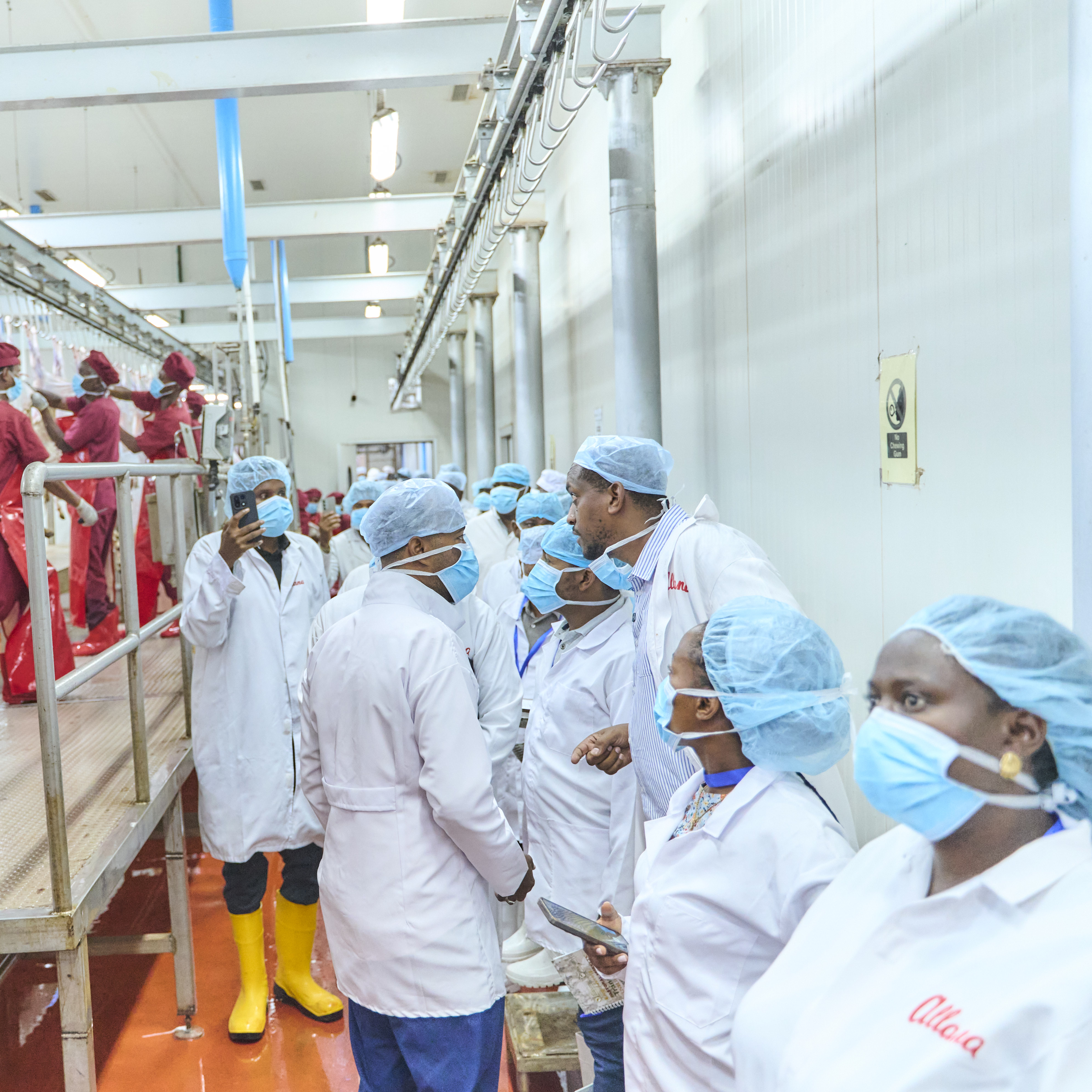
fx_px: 1285
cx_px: 295
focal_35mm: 36
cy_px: 544
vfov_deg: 46.0
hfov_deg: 44.7
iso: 4000
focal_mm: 28
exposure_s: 1/250
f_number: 2.8
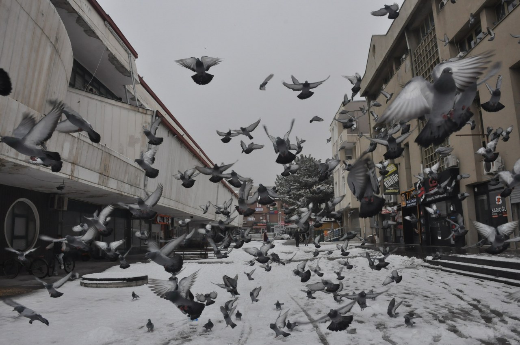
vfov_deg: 47.8
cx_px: 260
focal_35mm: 27
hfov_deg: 67.4
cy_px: 172
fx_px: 390
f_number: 11
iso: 1000
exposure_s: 1/500
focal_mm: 18
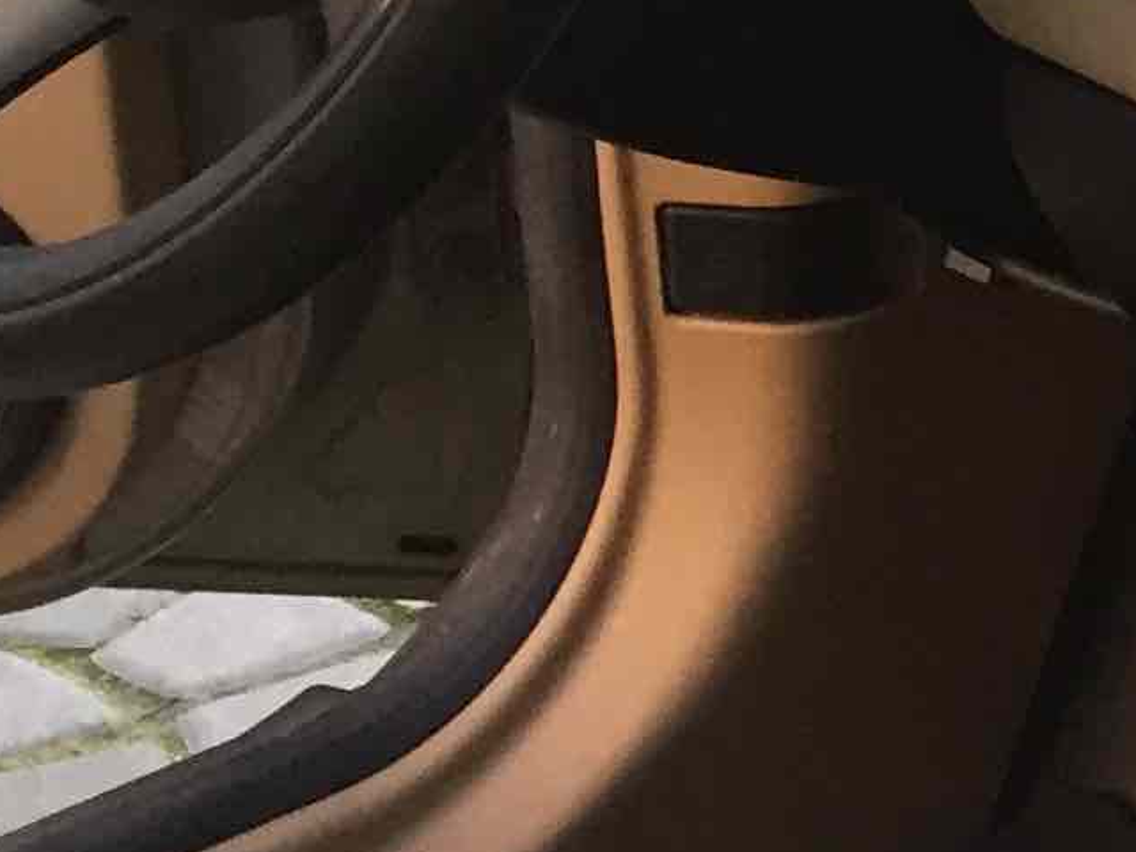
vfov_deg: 9.9
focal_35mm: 148
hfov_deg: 12.0
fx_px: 4857
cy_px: -201
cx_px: 2176
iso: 64
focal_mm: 4.15
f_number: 2.2
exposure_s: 1/33
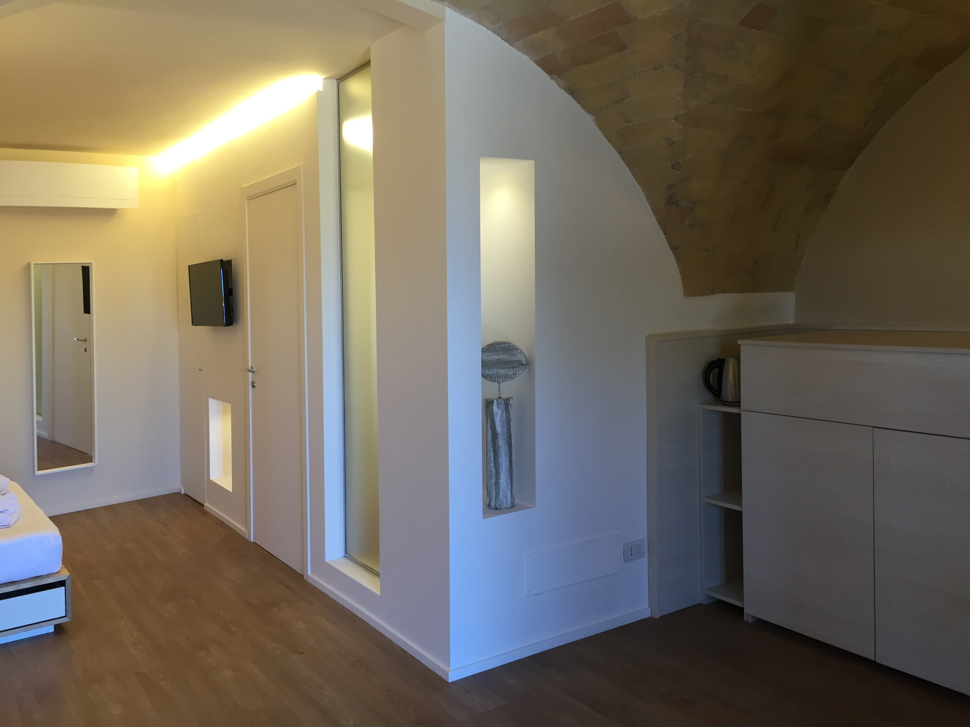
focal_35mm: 29
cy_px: 364
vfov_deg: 48.2
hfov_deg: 61.7
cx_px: 485
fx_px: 813
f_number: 2.2
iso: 40
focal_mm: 4.15
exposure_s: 1/33
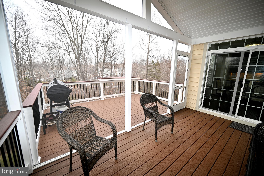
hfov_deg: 104.3
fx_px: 103
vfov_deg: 81.1
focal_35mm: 14
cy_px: 88
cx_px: 132
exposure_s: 1/100
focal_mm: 14
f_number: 4
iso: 100
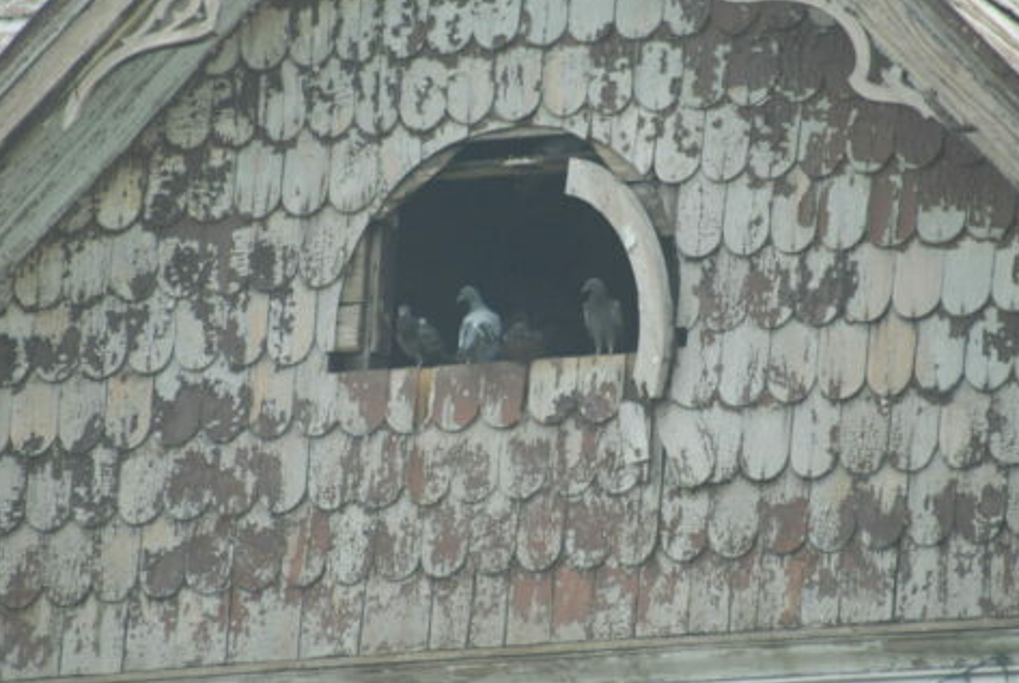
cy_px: 329
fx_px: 13494
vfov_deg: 2.9
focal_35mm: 476
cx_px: 530
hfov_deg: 4.3
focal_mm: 300
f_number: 5.6
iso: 220
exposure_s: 1/125
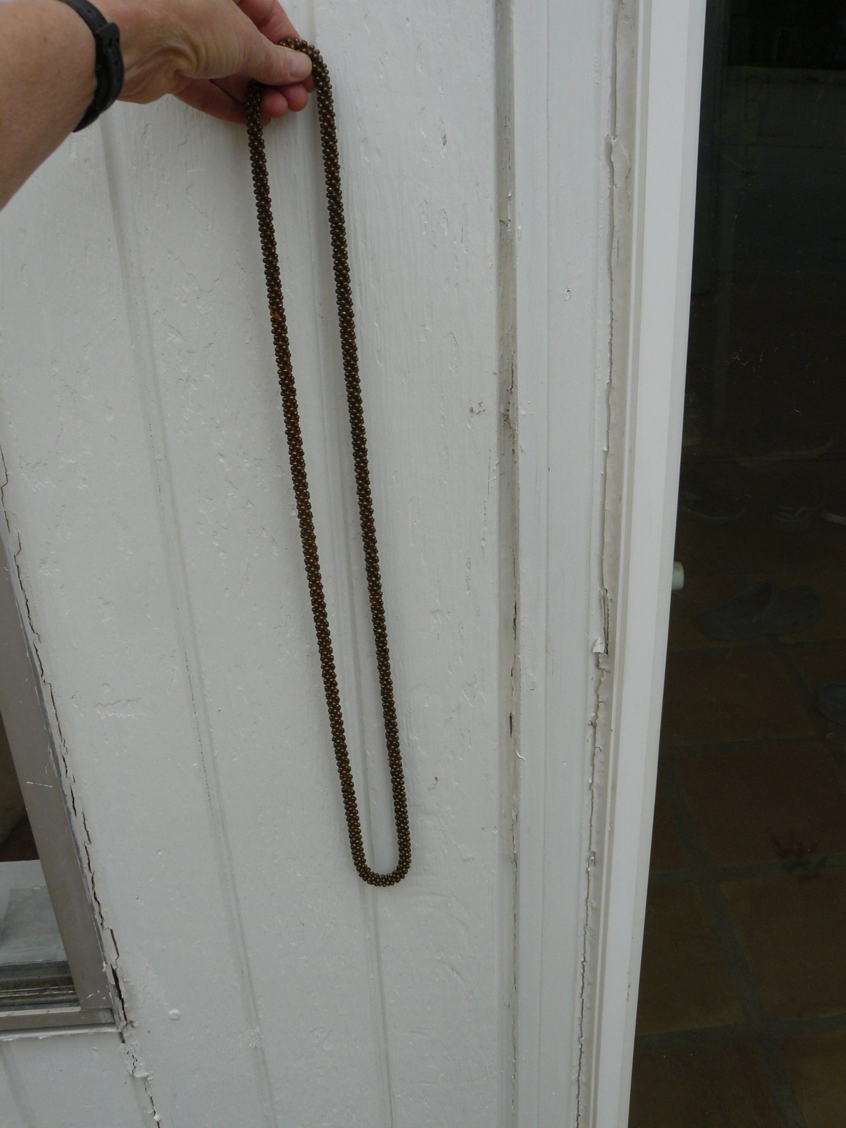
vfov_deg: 51.4
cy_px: 564
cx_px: 423
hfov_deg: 39.7
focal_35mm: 36
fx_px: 1173
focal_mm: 6
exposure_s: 1/200
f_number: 4.5
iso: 100
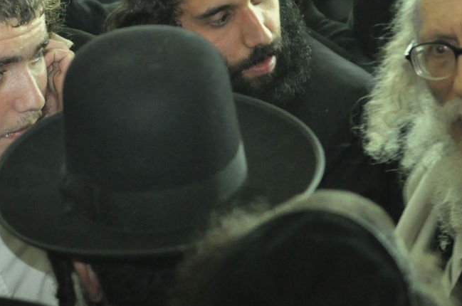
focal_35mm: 178
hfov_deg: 11.6
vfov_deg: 7.7
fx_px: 2281
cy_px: 100
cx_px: 303
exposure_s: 1/60
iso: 2000
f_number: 2.8
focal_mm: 55
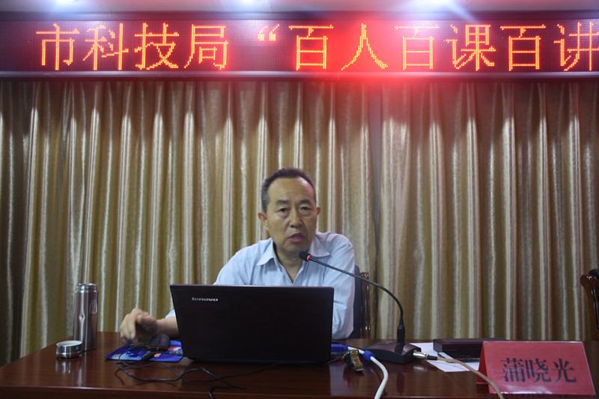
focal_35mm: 30
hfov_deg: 61.9
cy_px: 200
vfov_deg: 43.6
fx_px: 499
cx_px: 300
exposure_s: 1/10
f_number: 3.5
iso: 200
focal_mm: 20
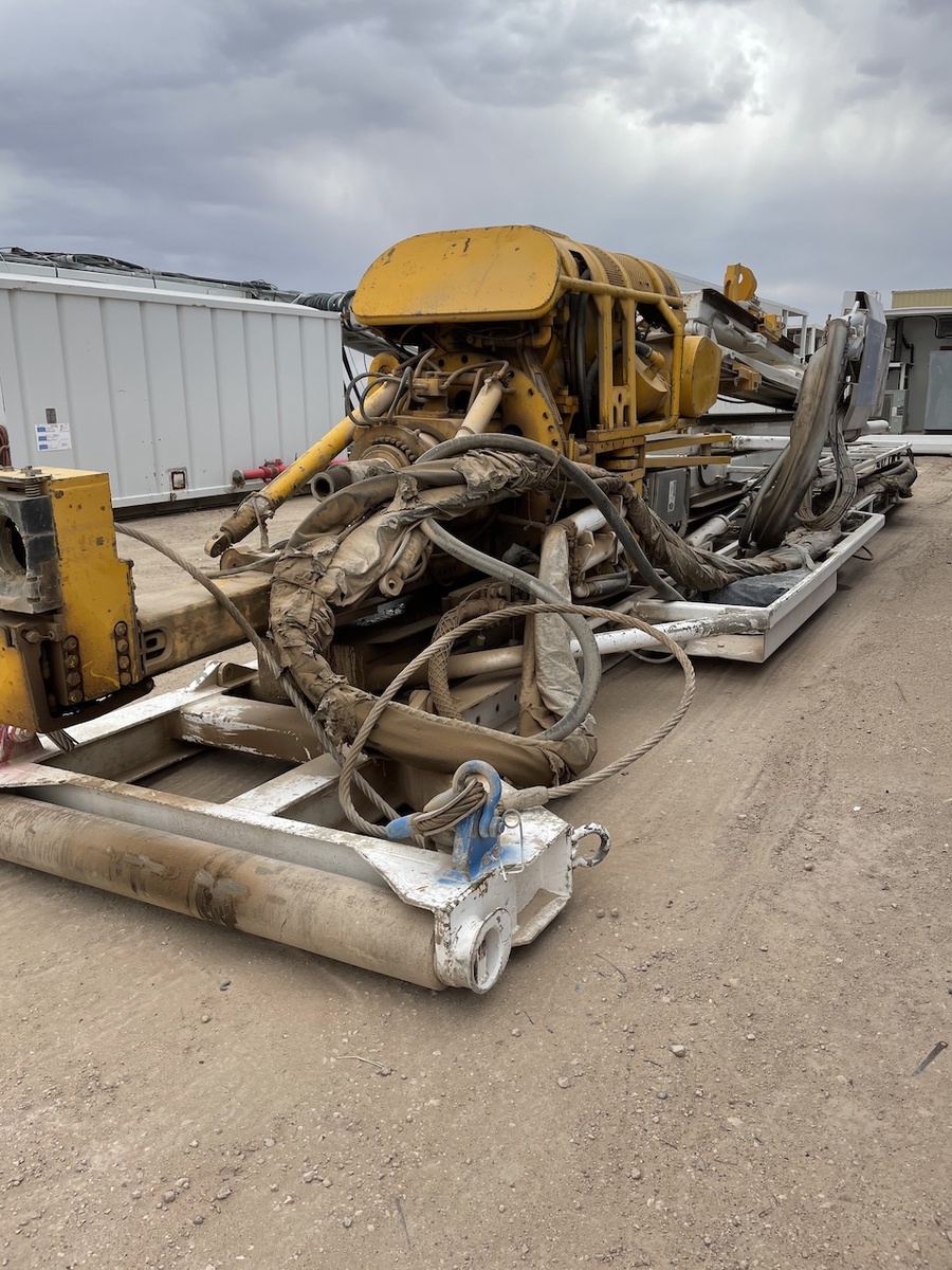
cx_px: 476
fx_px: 953
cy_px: 635
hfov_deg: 53.1
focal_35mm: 26
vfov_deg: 67.3
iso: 32
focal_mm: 4.2
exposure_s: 1/1916
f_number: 1.6
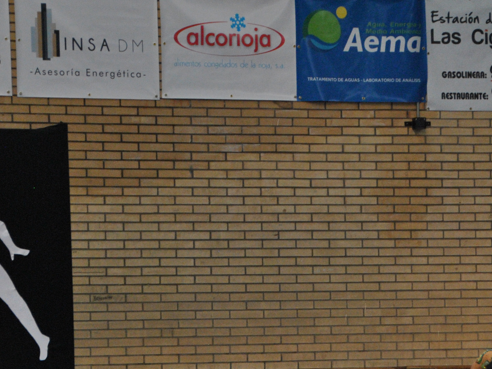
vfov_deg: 5.8
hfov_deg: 7.7
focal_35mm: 256
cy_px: 303
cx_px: 331
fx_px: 3639
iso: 800
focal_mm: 86
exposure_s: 1/250
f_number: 5.3
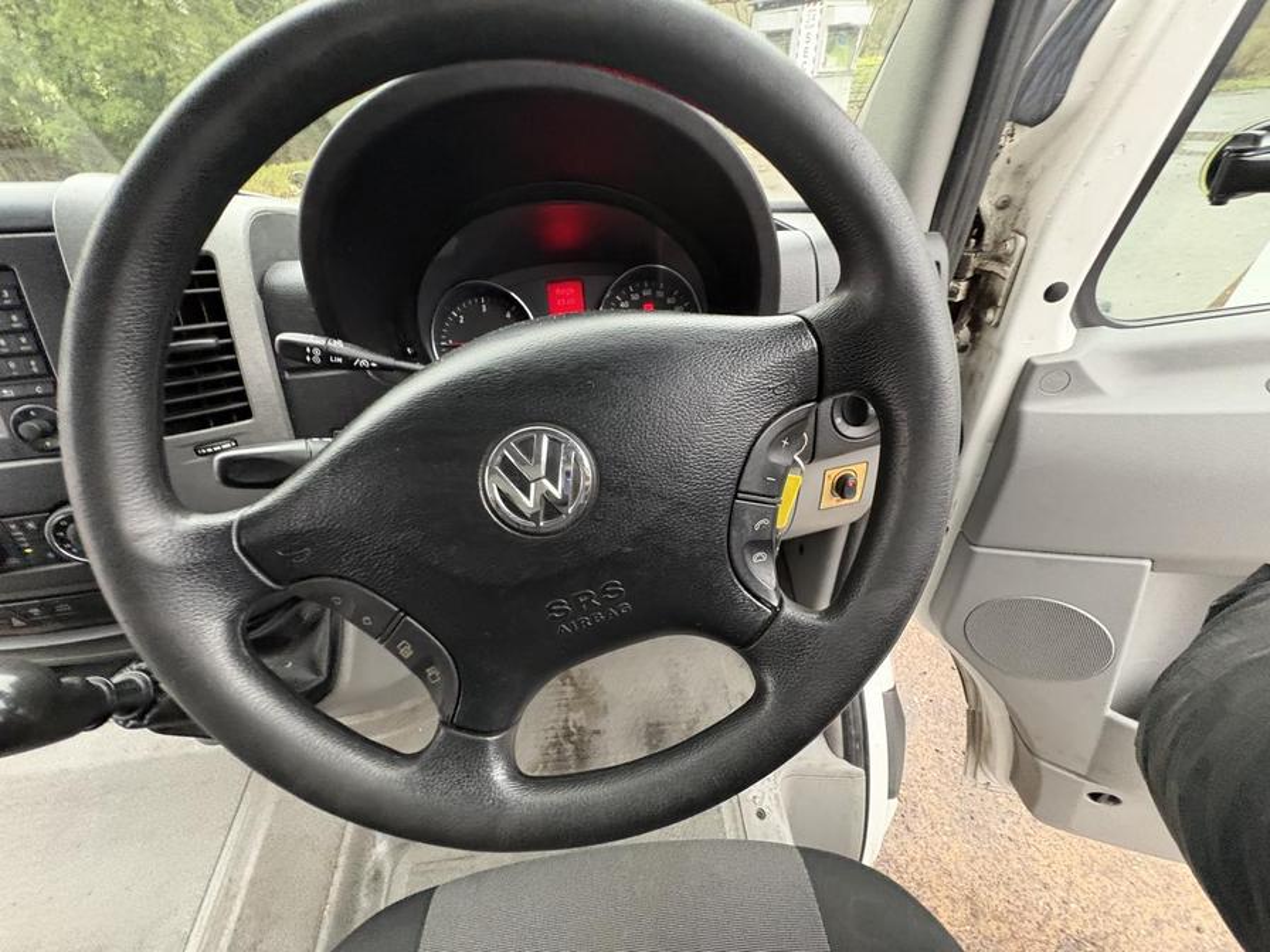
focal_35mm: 14
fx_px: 514
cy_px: 476
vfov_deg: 85.7
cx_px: 635
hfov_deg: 102.1
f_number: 2.2
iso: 800
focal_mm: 2.22
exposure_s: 1/60
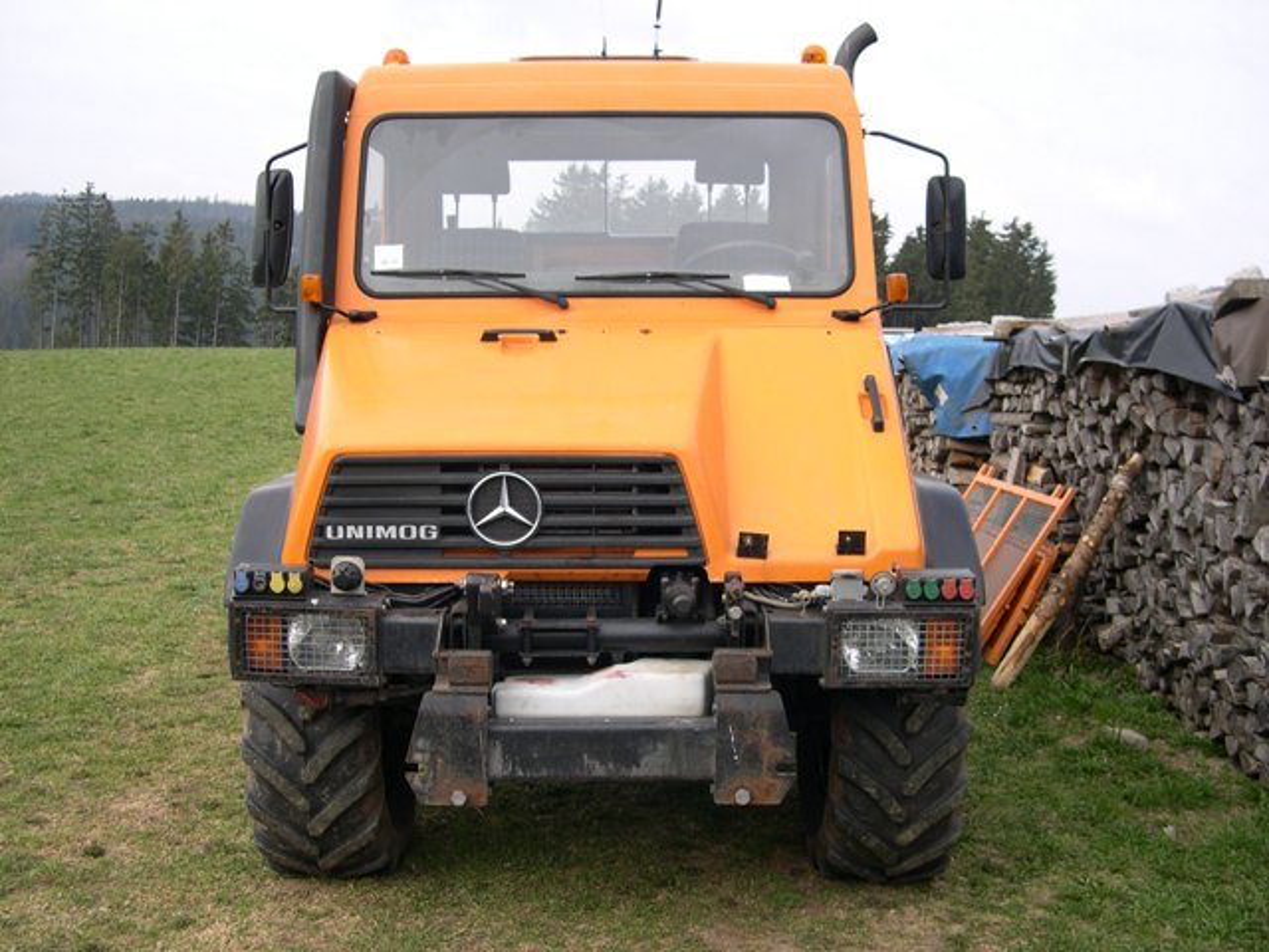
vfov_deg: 37.7
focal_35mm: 38
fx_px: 1393
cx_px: 634
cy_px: 476
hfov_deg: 49.0
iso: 100
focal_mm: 8
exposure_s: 1/542
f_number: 2.8
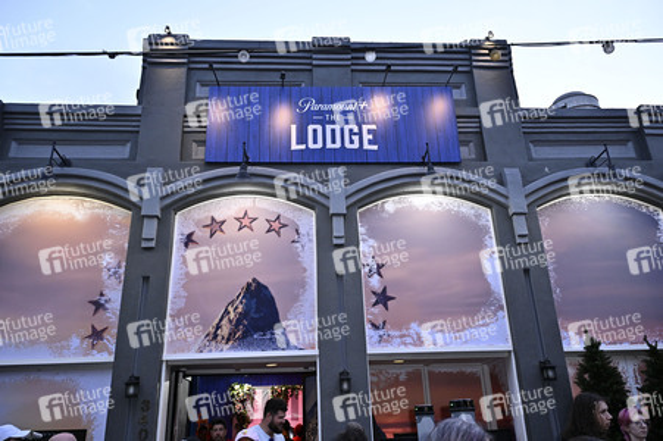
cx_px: 332
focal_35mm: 28
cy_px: 220
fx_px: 515
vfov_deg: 46.3
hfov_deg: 65.5
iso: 1600
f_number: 4.5
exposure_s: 1/200
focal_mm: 28
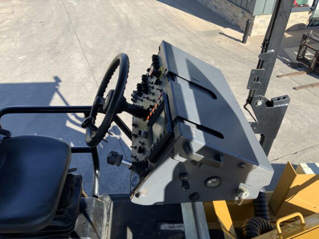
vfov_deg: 48.2
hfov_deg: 61.7
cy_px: 120
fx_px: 267
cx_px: 160
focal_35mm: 29
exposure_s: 1/912
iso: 16
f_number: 1.8
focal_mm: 3
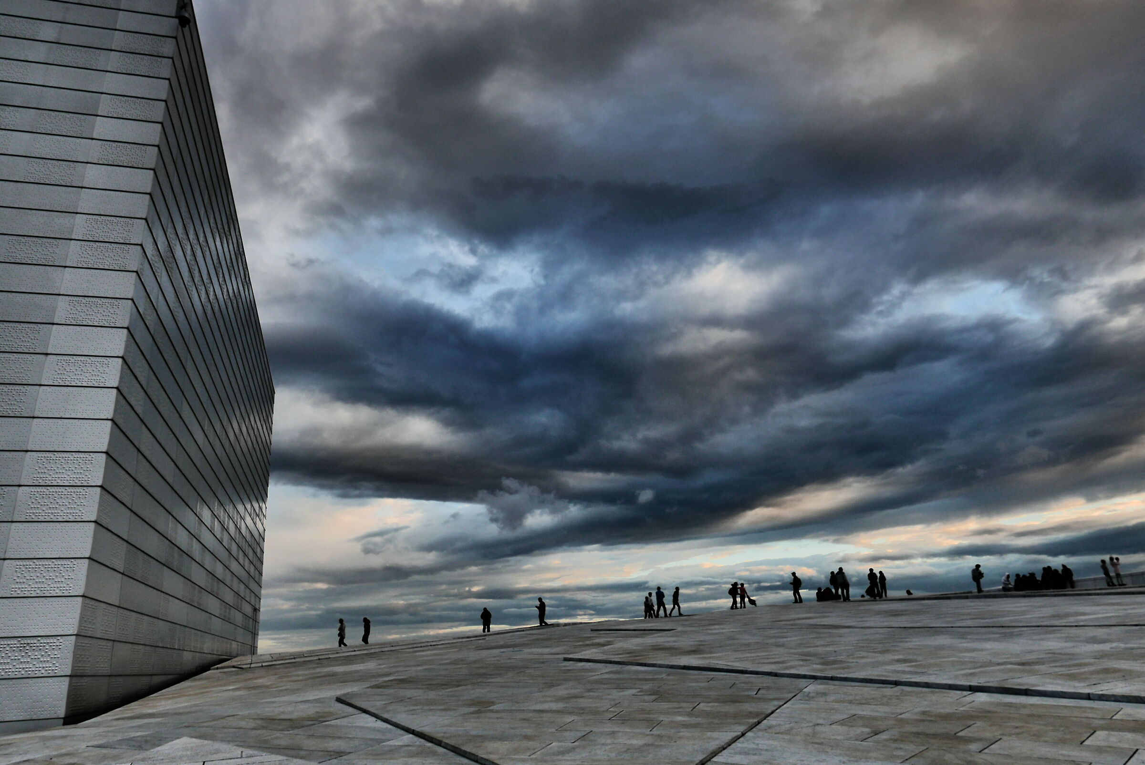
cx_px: 572
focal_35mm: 24
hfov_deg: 73.7
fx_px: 764
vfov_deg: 53.2
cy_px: 382
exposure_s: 1/200
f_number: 4.5
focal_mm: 10.9
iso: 200
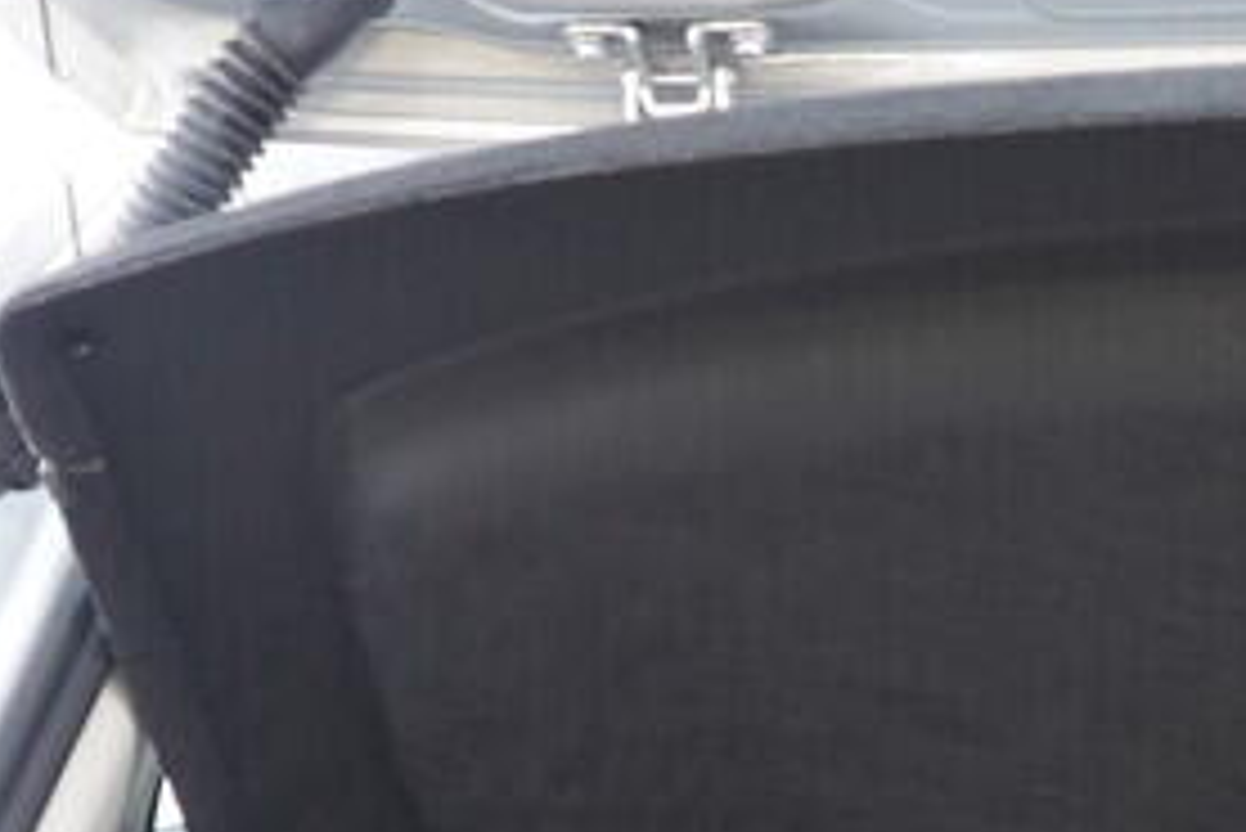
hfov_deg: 14.6
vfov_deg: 9.9
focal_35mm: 133
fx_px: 4605
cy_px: 1396
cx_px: 1700
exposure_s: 1/40
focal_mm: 24
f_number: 2.8
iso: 500
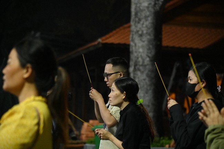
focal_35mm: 120
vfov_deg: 11.4
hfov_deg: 17.1
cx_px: 112
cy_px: 74
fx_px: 746
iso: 16000
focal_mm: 120
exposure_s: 1/160
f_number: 4.5
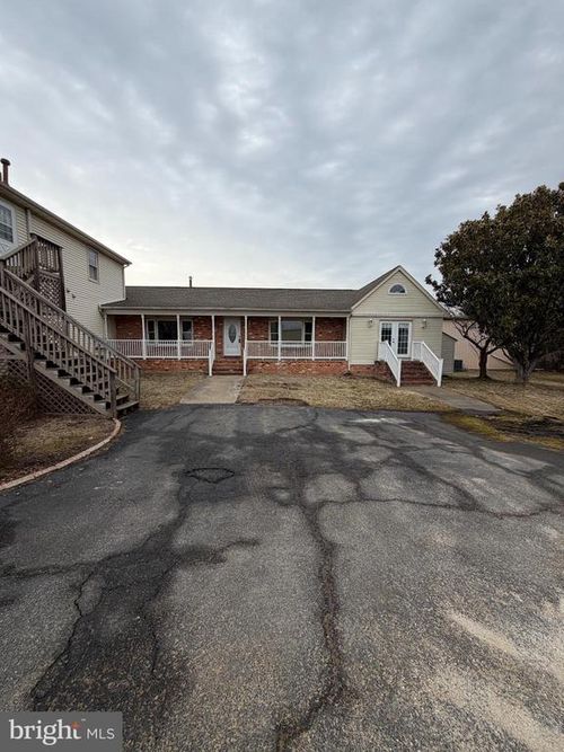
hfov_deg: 85.7
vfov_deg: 102.1
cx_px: 282
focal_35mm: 14
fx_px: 304
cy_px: 376
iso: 40
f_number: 2.2
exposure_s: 1/664
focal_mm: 2.22
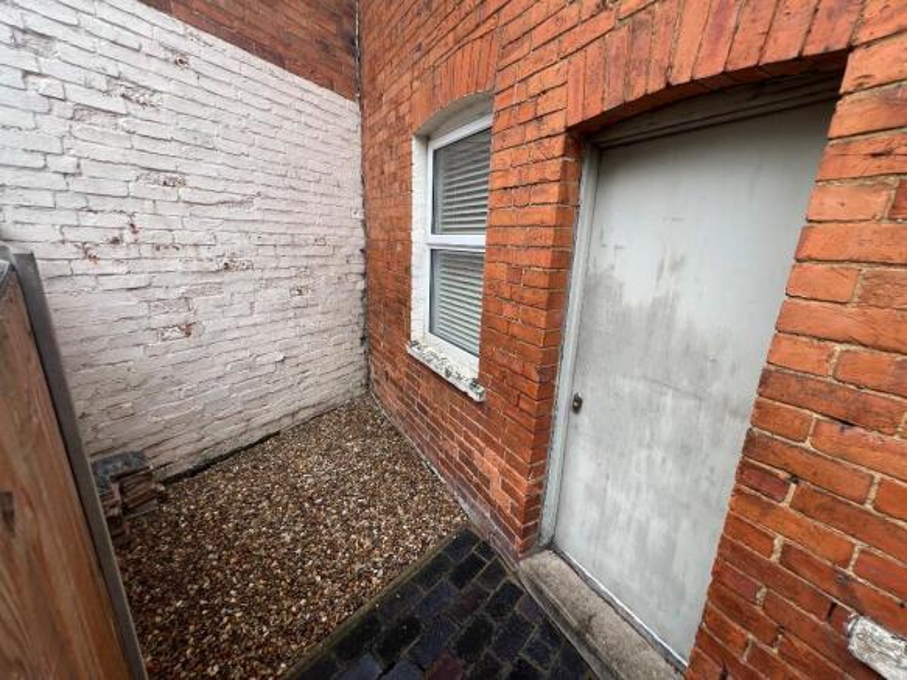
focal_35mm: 13
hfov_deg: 106.2
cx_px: 454
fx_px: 341
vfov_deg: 89.9
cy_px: 340
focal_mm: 1.57
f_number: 1.8
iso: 32
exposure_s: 1/266
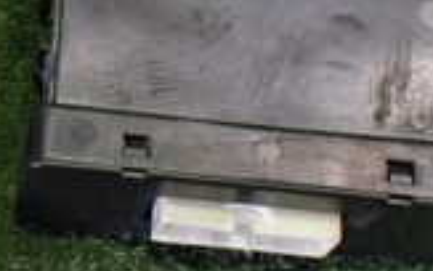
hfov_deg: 16.8
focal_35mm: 117
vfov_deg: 11.1
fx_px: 1381
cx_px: -130
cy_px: 21
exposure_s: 1/60
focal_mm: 5.4
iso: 800
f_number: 2.3
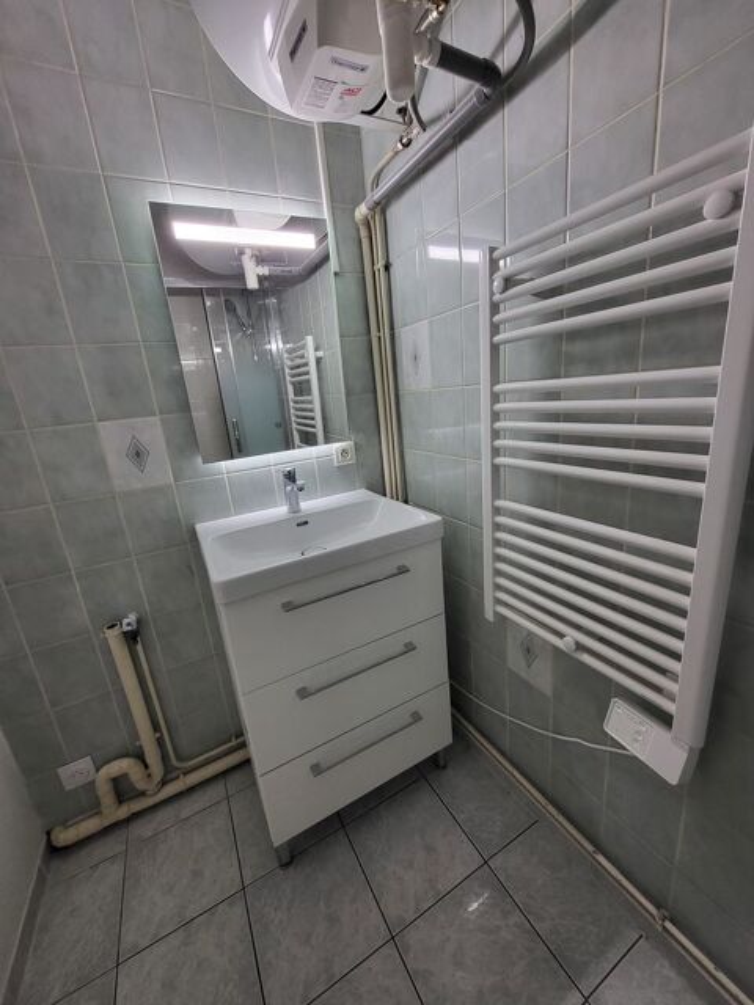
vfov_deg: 106.2
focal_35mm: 13
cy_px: 502
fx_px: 378
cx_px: 377
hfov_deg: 89.9
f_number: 2.2
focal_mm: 1.74
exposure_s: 1/50
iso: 160
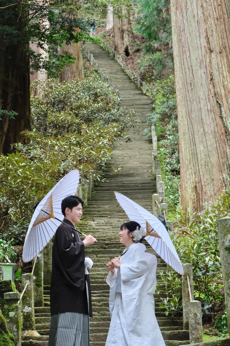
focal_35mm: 105
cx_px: 115
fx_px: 1006
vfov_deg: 19.5
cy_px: 173
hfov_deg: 13.0
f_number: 7.1
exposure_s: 1/80
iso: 3200
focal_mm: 70
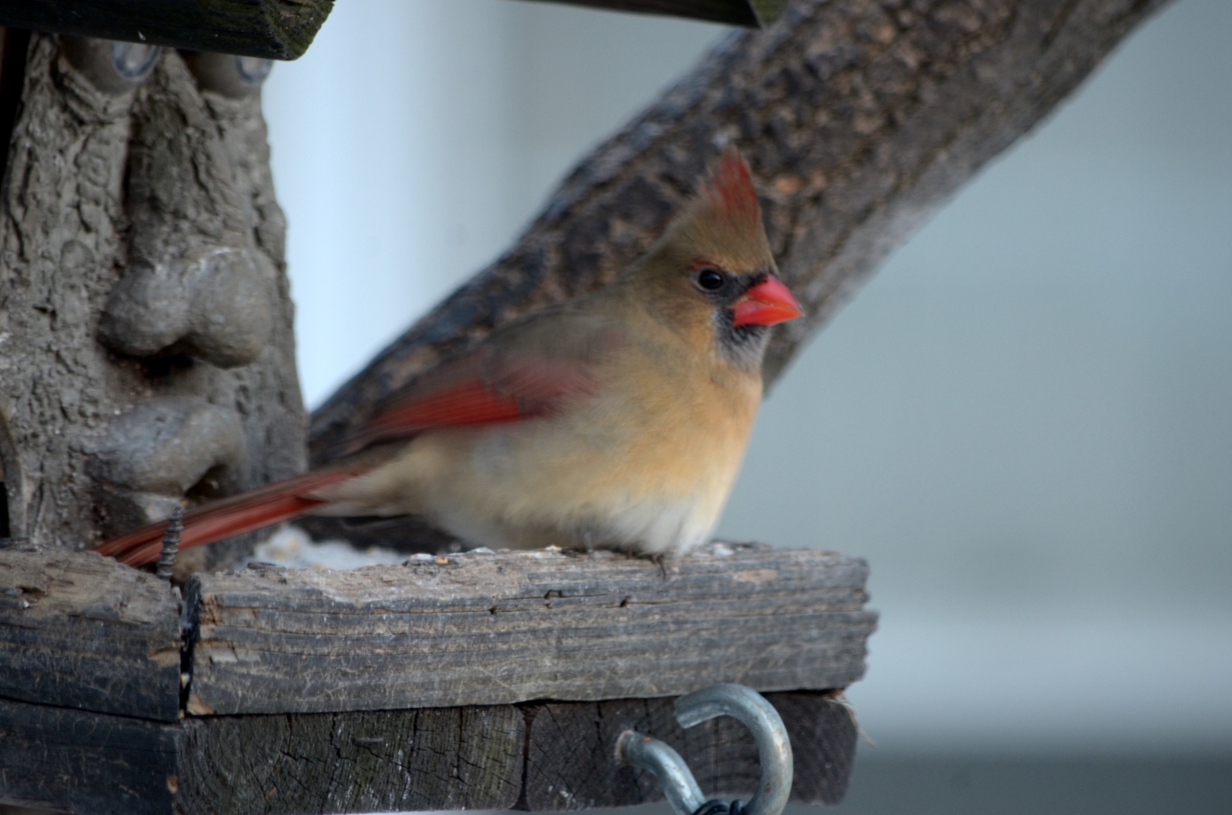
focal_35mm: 450
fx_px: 15365
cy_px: 408
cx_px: 616
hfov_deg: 4.6
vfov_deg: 3.0
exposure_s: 1/20
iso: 400
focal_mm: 300
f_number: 5.6
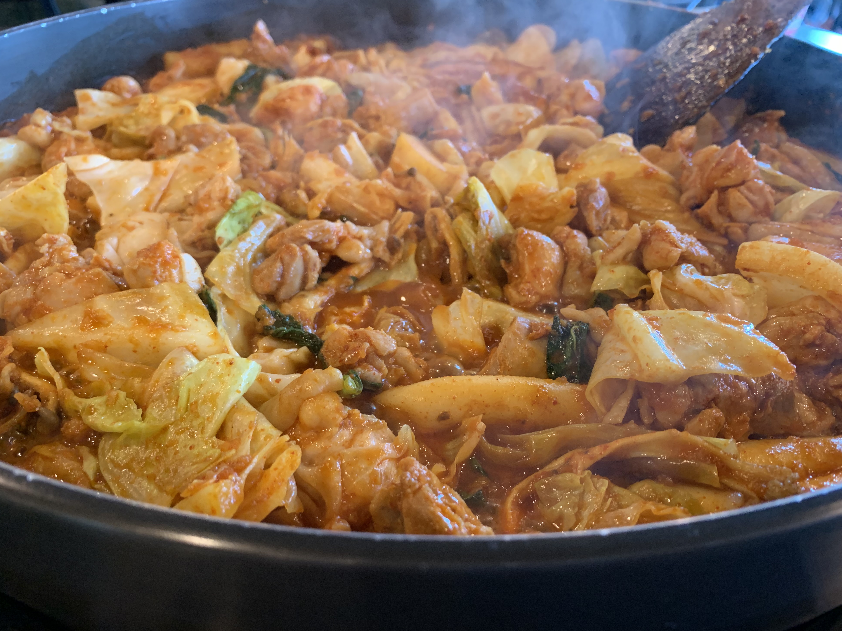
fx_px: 657
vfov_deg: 51.3
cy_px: 324
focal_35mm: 27
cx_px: 427
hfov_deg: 65.3
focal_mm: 4.25
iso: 250
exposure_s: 1/60
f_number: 1.8
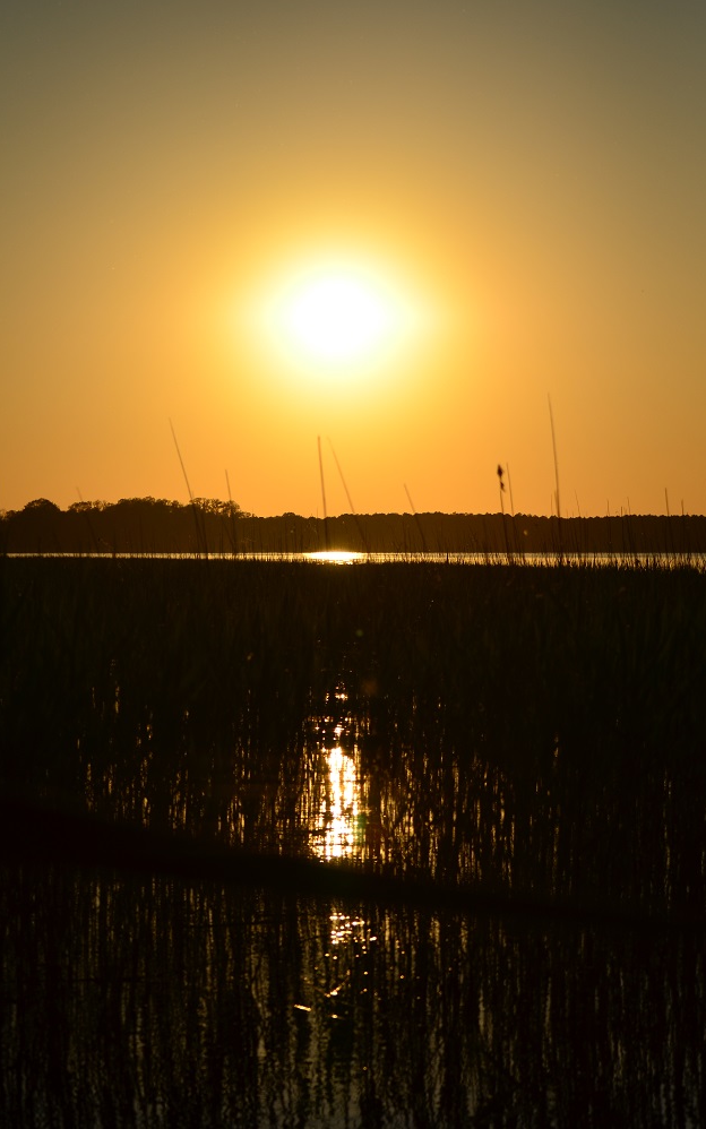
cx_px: 345
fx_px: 3293
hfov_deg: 12.2
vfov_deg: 19.5
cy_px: 564
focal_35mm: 107
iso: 160
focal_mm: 70
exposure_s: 1/8000
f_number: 4.5
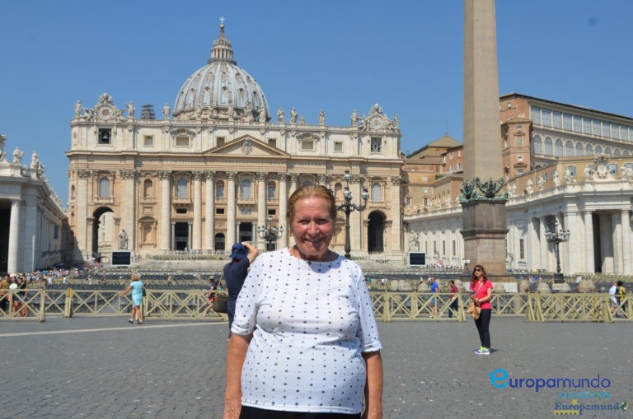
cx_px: 316
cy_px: 210
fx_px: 684
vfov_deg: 34.1
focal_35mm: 39
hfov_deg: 49.6
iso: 100
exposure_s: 1/320
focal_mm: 26
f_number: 9
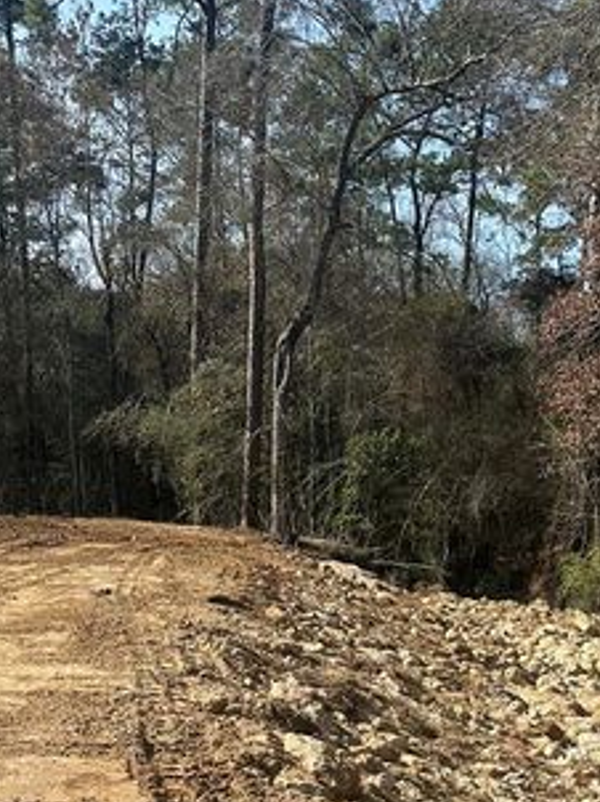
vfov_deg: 33.6
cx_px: 520
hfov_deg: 26.7
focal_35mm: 53
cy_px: 769
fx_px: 1227
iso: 80
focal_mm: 6.86
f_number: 1.78
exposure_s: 1/3247
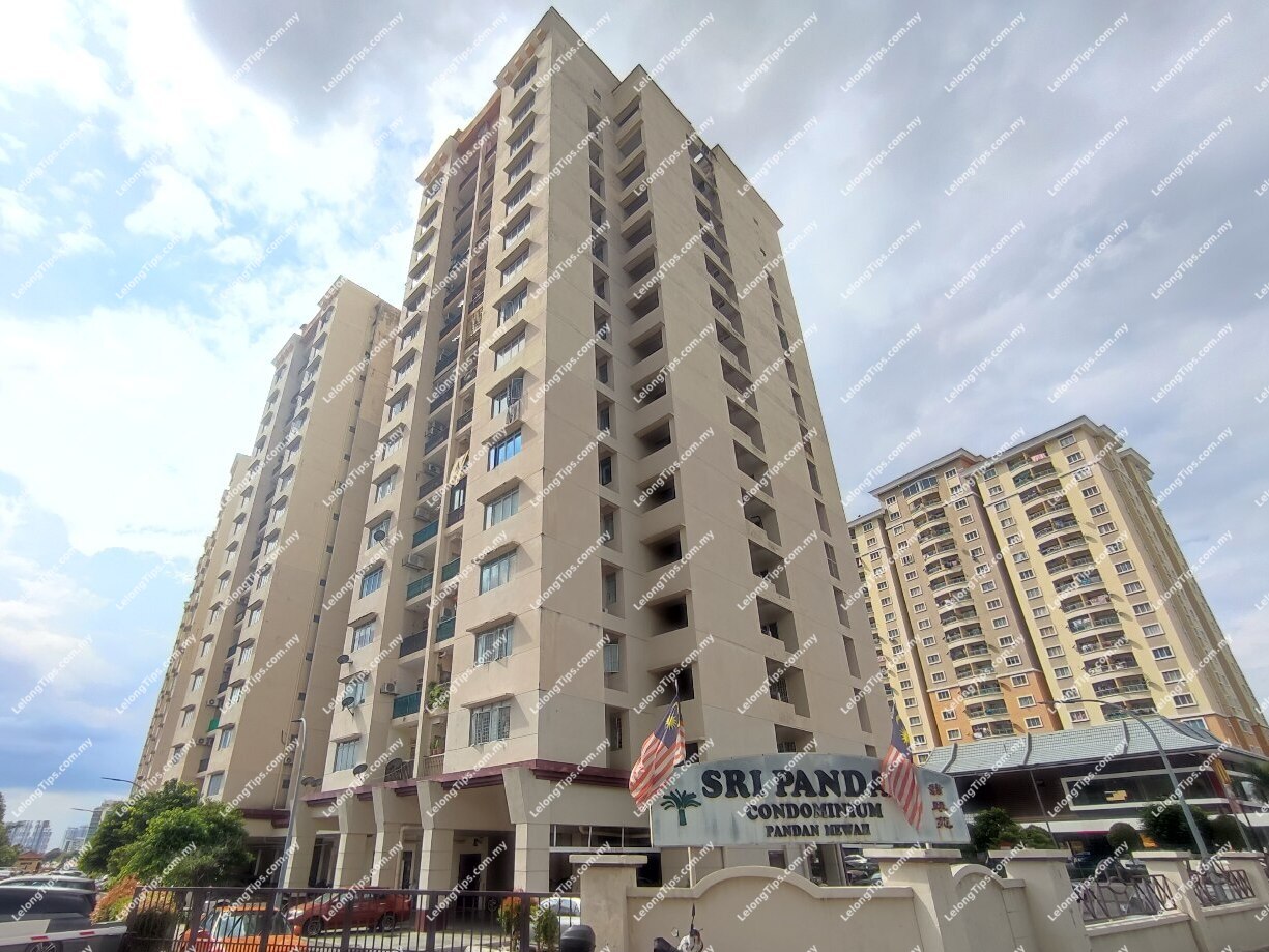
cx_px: 634
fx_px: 587
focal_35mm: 16
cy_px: 476
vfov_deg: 78.1
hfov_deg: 94.5
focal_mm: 1.65
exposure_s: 1/847
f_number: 2.2
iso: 50
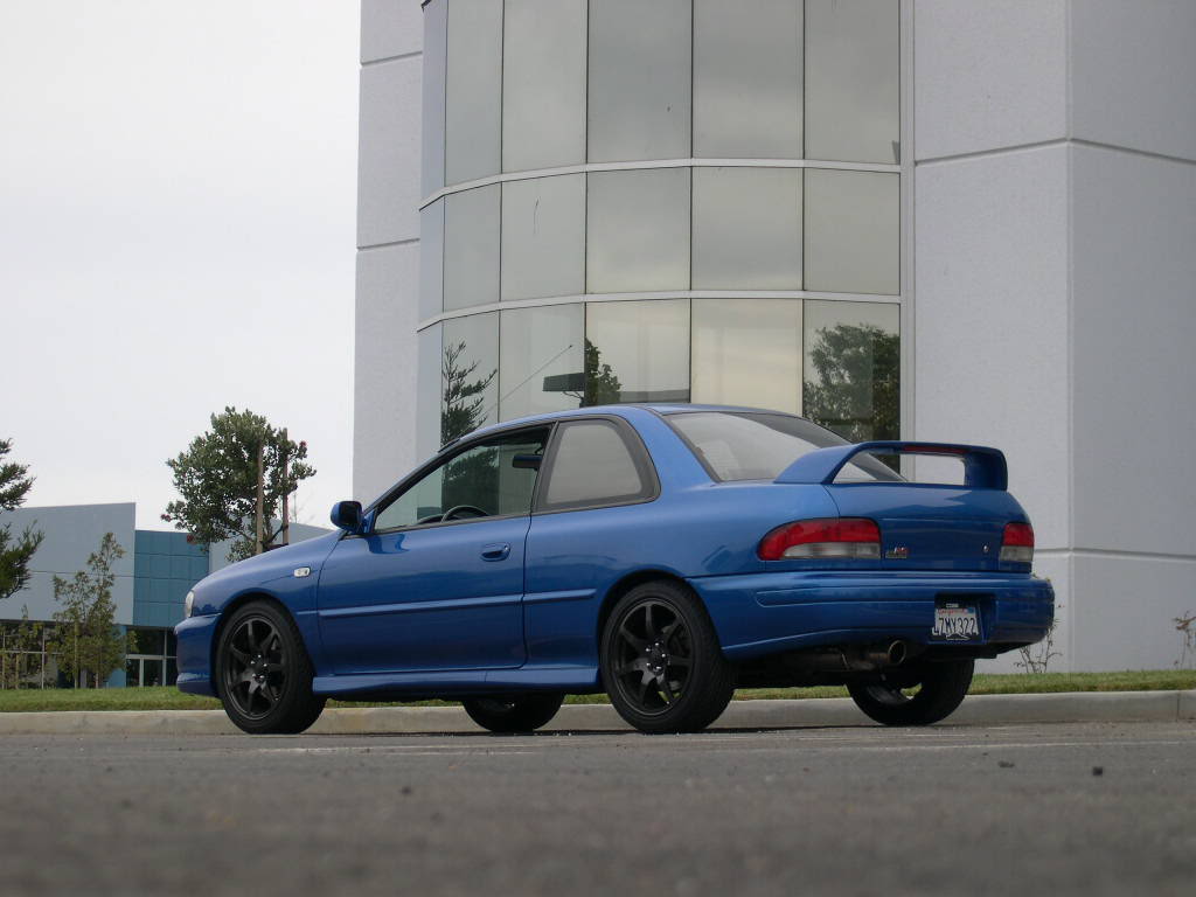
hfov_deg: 17.3
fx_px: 3939
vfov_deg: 13.0
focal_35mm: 114
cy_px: 448
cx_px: 598
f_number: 4.9
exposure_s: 1/318
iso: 100
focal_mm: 24
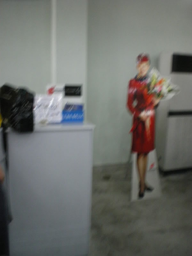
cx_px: 96
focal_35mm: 36
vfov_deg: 51.4
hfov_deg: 39.7
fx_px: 266
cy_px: 128
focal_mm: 6.3
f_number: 3.1
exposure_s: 1/30
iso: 800
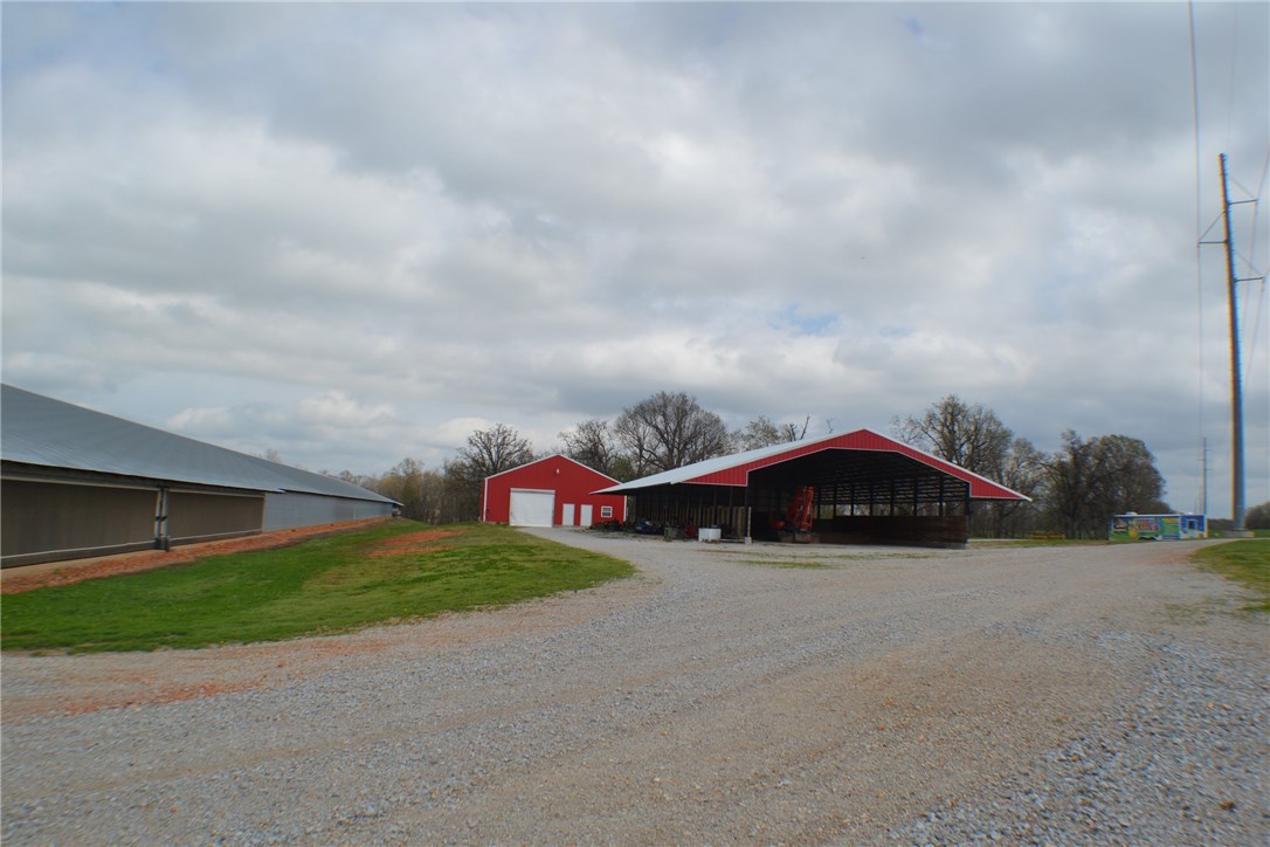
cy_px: 424
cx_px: 635
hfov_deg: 57.2
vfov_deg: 40.0
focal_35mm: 33
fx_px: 1164
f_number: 9
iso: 100
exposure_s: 1/320
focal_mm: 22
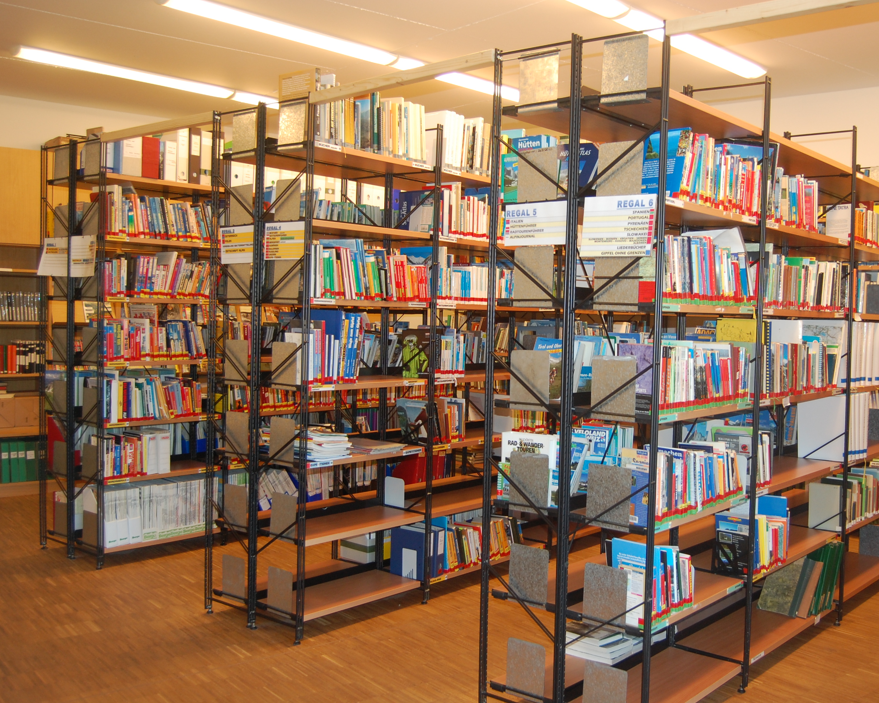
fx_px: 989
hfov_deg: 47.7
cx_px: 519
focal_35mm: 38
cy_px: 357
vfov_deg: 39.2
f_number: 3.8
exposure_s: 1/60
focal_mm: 22
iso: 400
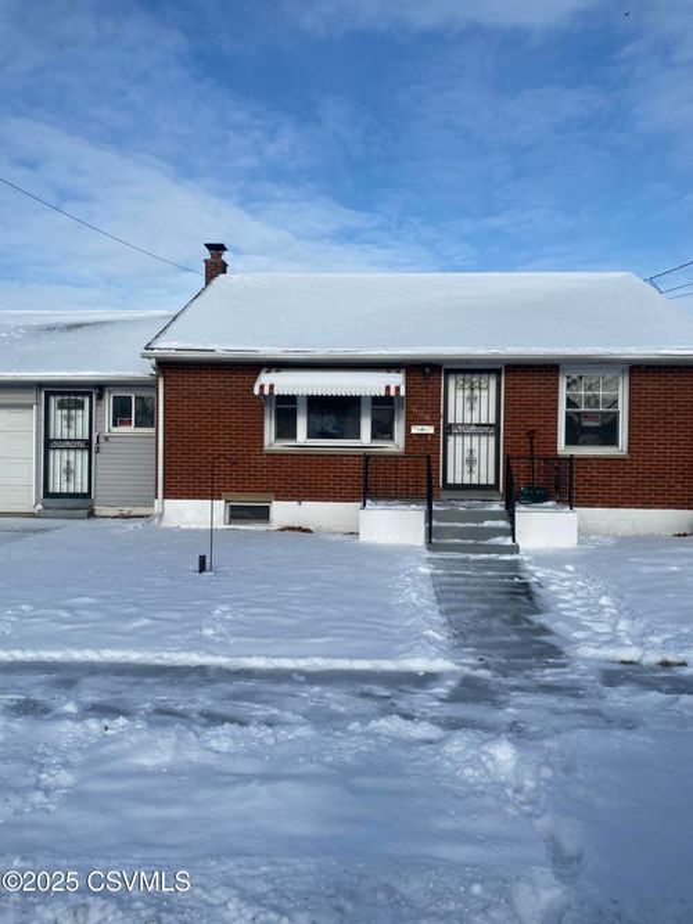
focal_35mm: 26
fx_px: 694
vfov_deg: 67.3
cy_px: 462
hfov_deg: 53.0
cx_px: 346
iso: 32
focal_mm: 4.25
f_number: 1.8
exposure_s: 1/4444
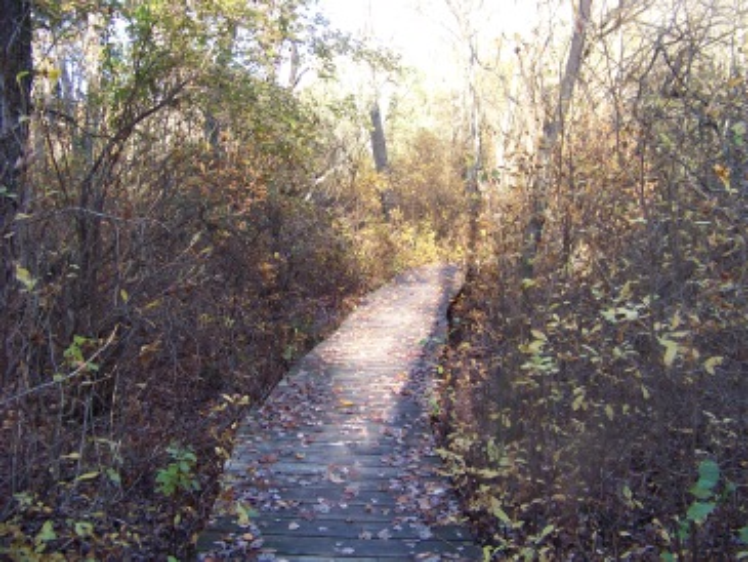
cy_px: 281
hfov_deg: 51.3
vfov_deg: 39.7
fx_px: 778
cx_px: 374
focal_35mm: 36
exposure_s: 1/50
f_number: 2.8
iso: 65
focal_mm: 5.85
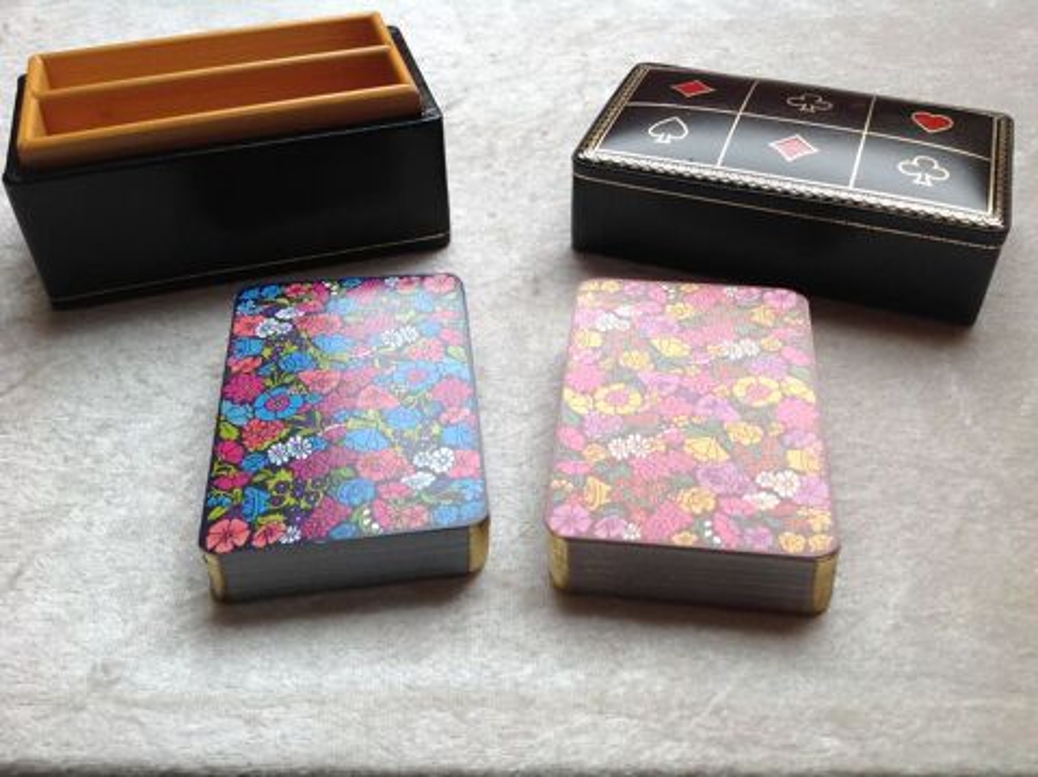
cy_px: 388
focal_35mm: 35
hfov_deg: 52.7
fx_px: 1048
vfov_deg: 40.6
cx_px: 519
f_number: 2.4
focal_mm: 4.28
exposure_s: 1/120
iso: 64
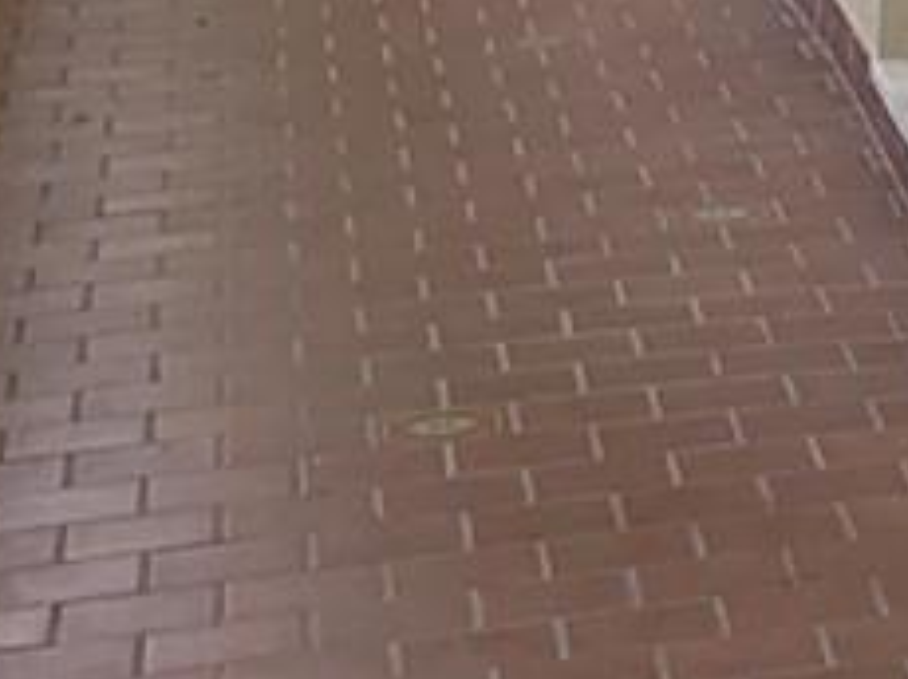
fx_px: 4743
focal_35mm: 181
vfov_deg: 8.0
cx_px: 2910
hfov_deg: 8.6
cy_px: -383
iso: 25
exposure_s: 1/365
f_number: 1.8
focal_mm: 4.25
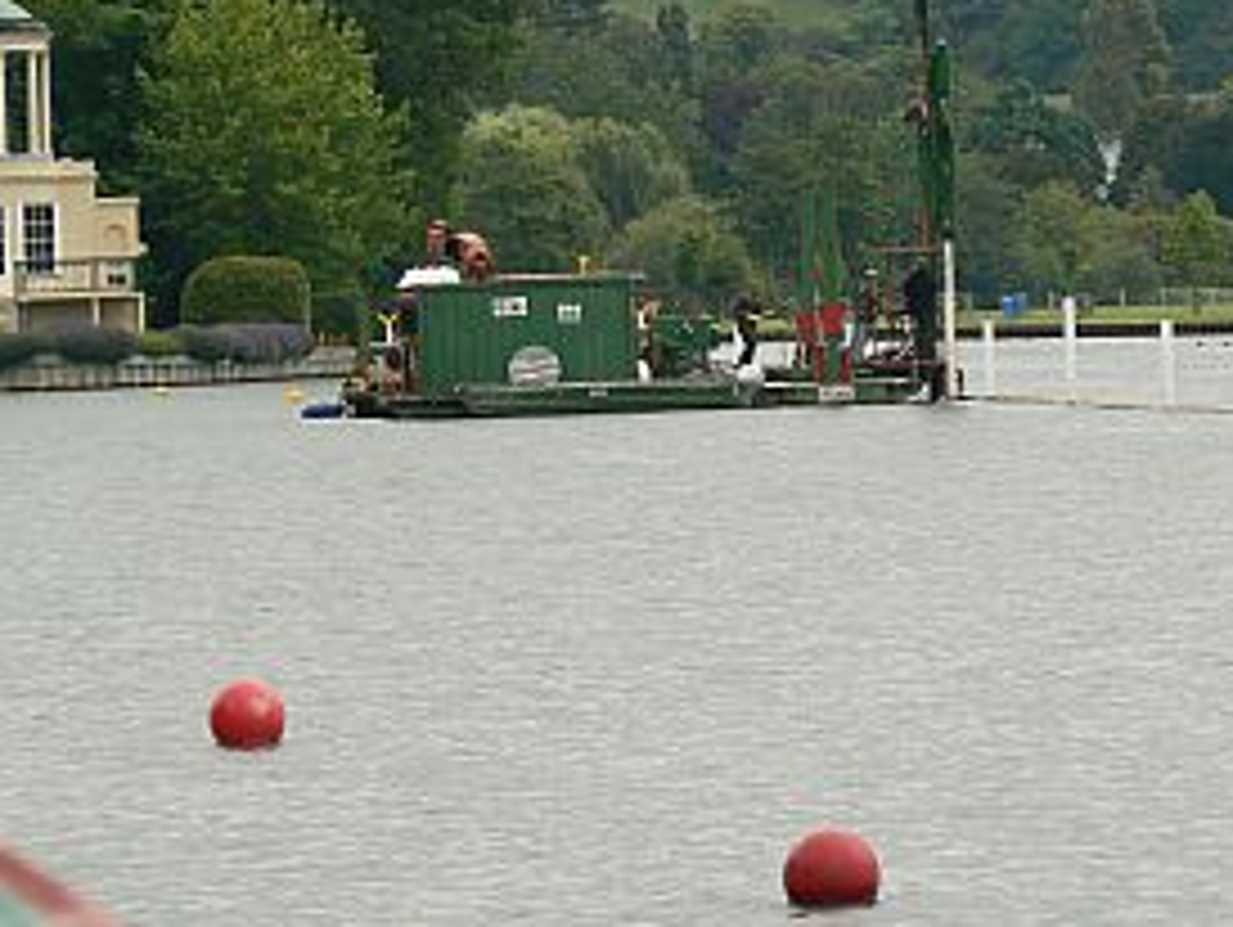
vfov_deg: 3.4
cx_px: 711
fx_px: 15401
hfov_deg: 4.6
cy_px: 349
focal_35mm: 432
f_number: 5.6
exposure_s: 1/250
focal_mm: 56.3
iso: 80
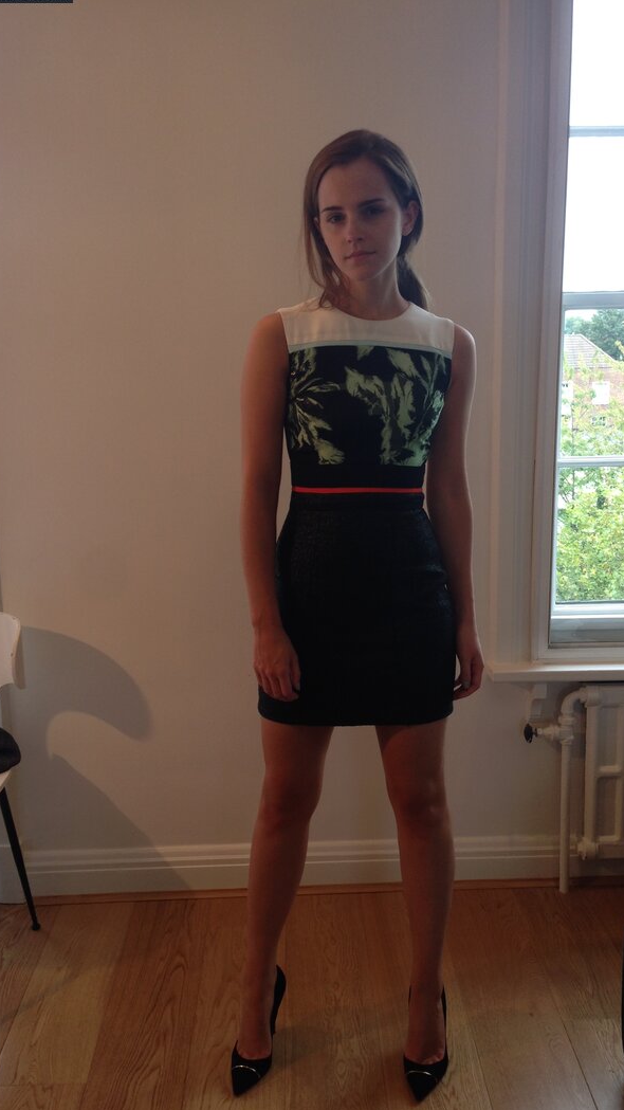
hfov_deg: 32.0
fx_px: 1088
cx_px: 330
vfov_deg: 54.0
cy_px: 553
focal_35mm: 37
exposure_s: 1/80
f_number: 2.4
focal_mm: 4.12
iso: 50
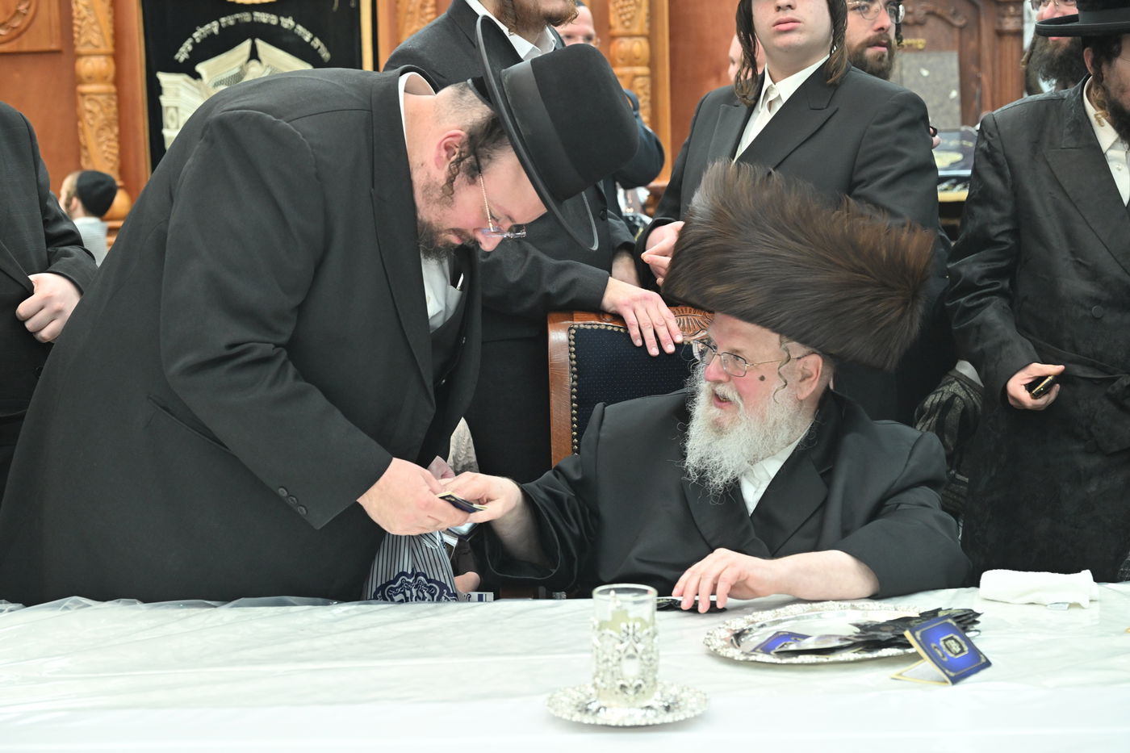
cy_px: 376
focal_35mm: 66
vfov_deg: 20.6
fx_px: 2071
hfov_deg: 30.5
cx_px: 565
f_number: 5
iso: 1600
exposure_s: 1/200
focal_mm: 66
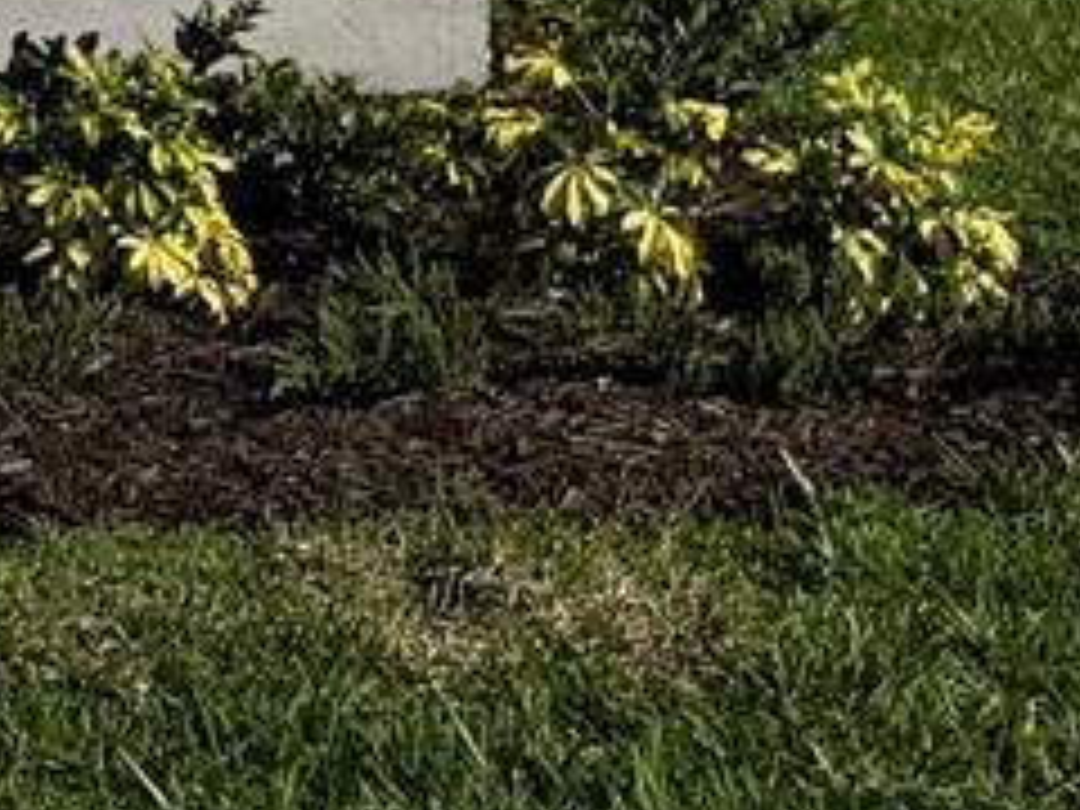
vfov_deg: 8.1
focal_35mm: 160
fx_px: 4992
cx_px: -1688
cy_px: -1544
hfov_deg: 10.3
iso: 80
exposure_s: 1/9009
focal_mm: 6.76
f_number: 1.78
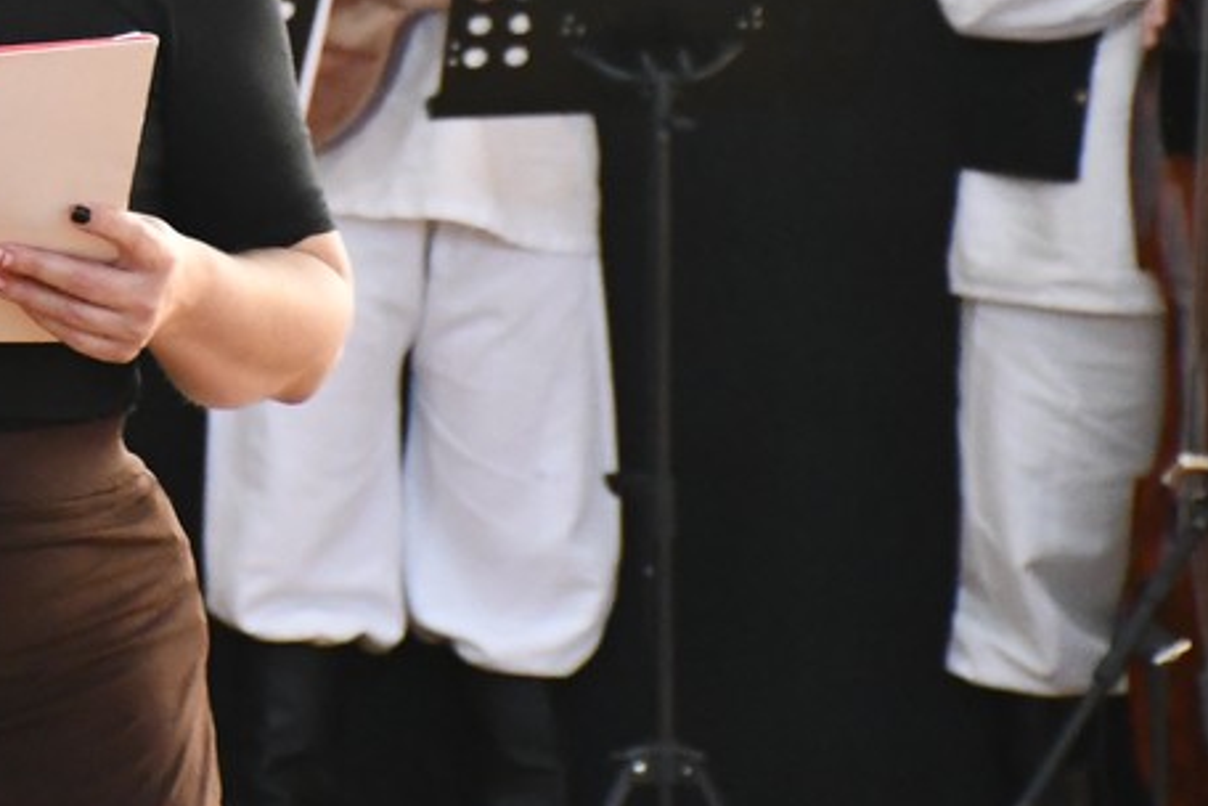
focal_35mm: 446
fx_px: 14965
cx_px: -419
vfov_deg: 3.1
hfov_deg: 4.6
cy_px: -402
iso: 3200
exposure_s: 1/125
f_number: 5.3
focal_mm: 85
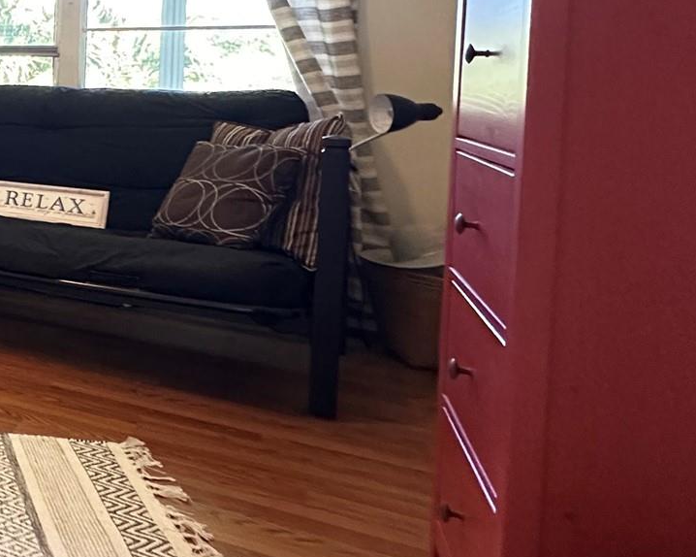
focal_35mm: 39
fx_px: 803
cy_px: 106
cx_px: -220
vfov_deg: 36.8
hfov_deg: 33.4
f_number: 2.2
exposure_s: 1/60
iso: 640
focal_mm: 2.22
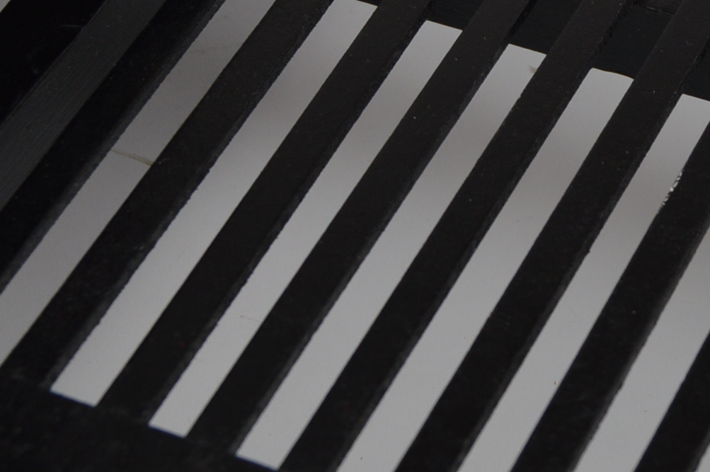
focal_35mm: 144
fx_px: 2838
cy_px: 188
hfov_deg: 14.2
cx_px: 472
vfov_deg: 9.5
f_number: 5
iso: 200
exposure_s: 1/200
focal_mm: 32
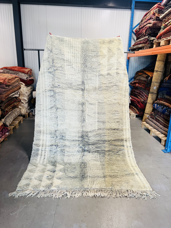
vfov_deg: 67.3
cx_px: 86
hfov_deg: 53.1
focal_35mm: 26
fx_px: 171
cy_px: 114
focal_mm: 5.7
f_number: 1.5
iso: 125
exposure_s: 1/100
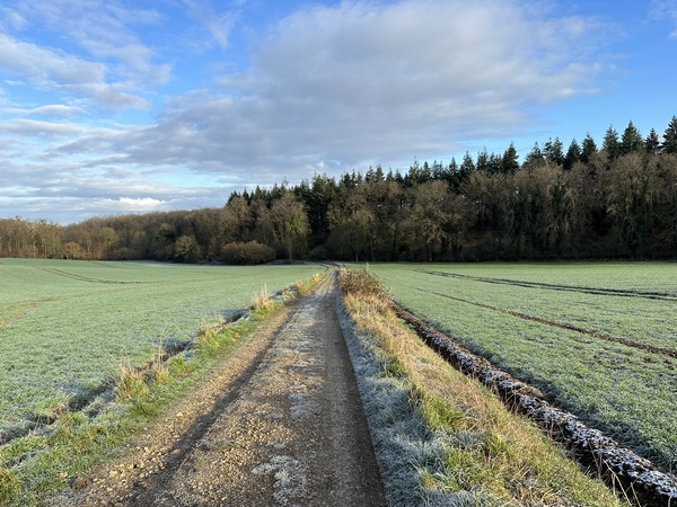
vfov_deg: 56.8
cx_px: 338
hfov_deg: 71.6
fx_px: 469
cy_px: 254
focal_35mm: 24
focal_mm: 6.86
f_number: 1.78
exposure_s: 1/2203
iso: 80
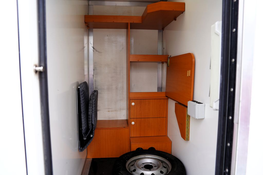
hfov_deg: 73.7
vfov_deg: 53.1
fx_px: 175
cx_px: 132
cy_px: 88
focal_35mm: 24
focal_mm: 24
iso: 100
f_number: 4.5
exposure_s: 1/60
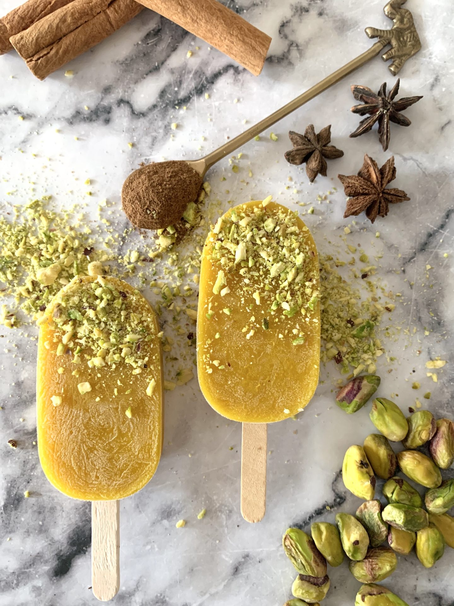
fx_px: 455
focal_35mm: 26
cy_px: 303
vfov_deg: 67.3
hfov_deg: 53.0
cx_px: 227
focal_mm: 4.25
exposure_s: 1/40
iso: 400
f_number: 1.8
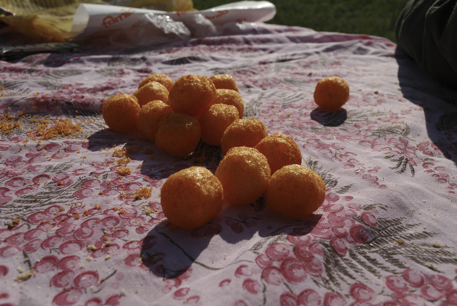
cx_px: 228
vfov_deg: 40.1
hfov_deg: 57.2
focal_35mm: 33
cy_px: 153
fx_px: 419
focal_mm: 22
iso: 100
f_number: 10
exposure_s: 1/350
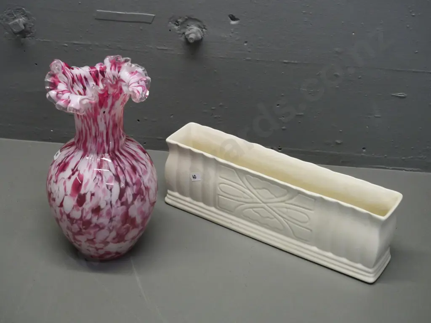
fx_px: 672
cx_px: 216
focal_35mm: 54
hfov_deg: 35.5
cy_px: 162
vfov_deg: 27.0
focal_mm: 27
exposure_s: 1/200
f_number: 6.3
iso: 3200
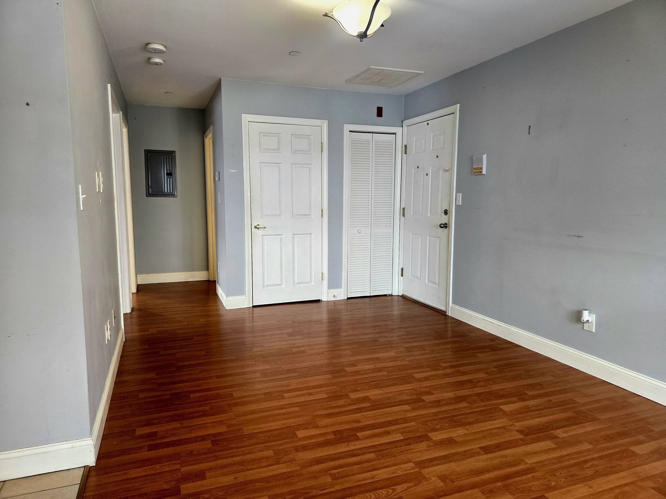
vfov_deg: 58.9
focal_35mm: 23
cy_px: 250
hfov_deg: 73.9
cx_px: 333
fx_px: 443
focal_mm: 6.3
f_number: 1.7
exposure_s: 1/52.9
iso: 160
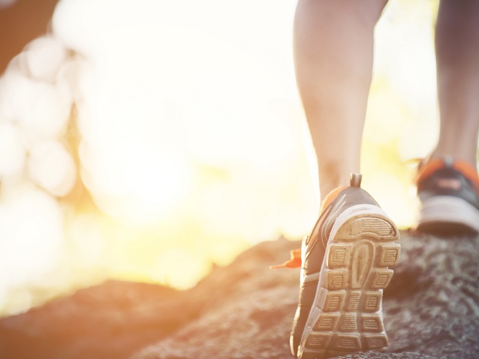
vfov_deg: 6.2
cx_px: 274
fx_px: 3307
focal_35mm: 239
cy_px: 185
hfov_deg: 8.3
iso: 400
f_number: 2.8
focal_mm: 200
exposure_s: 1/500
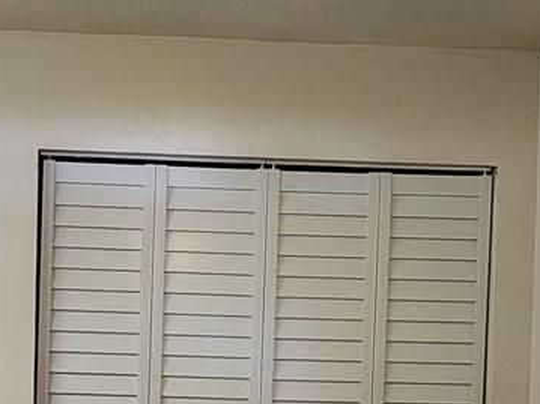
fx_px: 904
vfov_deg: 24.8
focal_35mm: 58
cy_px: 323
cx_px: 128
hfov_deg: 32.5
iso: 320
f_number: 2.2
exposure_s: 1/60
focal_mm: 2.2
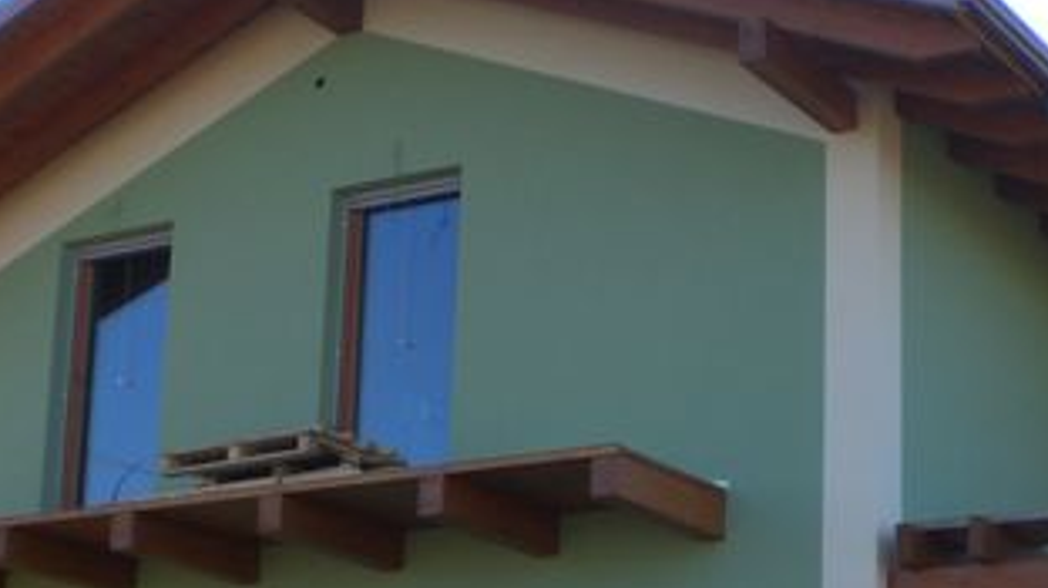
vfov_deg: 14.1
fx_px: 2360
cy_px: 501
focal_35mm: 85
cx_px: 631
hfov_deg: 25.0
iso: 50
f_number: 3.1
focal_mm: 6.3
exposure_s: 1/400
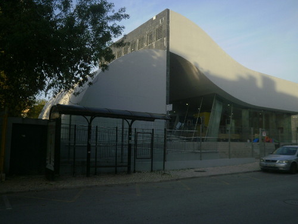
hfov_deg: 58.4
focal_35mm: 31
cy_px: 112
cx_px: 149
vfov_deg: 45.4
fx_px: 267
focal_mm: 5.45
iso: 100
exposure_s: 1/640
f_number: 2.9
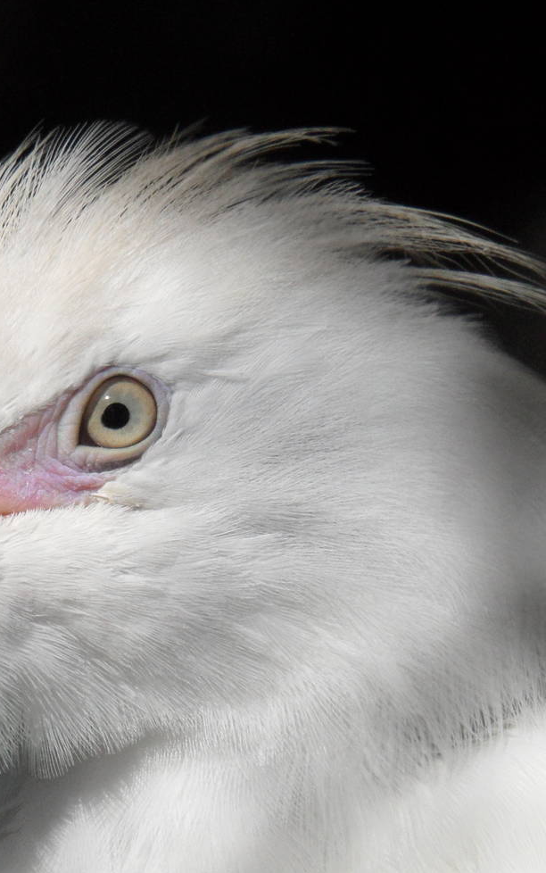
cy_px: 469
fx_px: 4948
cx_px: -25
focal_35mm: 208
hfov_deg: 6.3
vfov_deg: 10.1
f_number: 5
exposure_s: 1/2000
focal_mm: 20
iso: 200
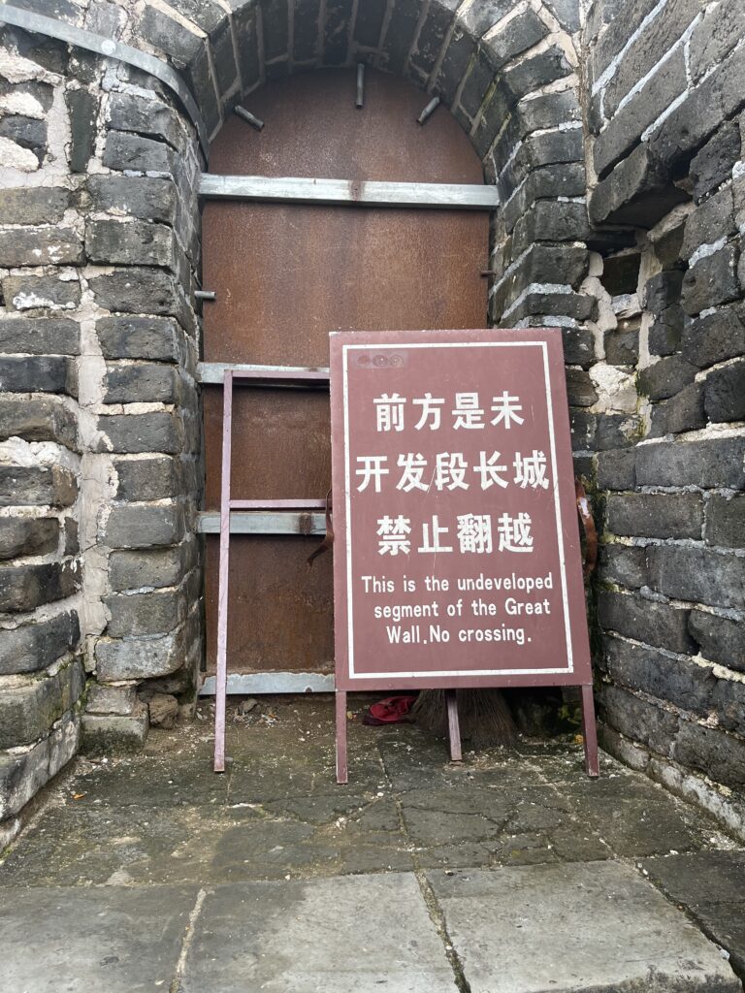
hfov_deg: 53.1
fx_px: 746
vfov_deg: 67.3
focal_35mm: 26
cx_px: 372
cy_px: 496
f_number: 1.6
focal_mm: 5.1
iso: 40
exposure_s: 1/198
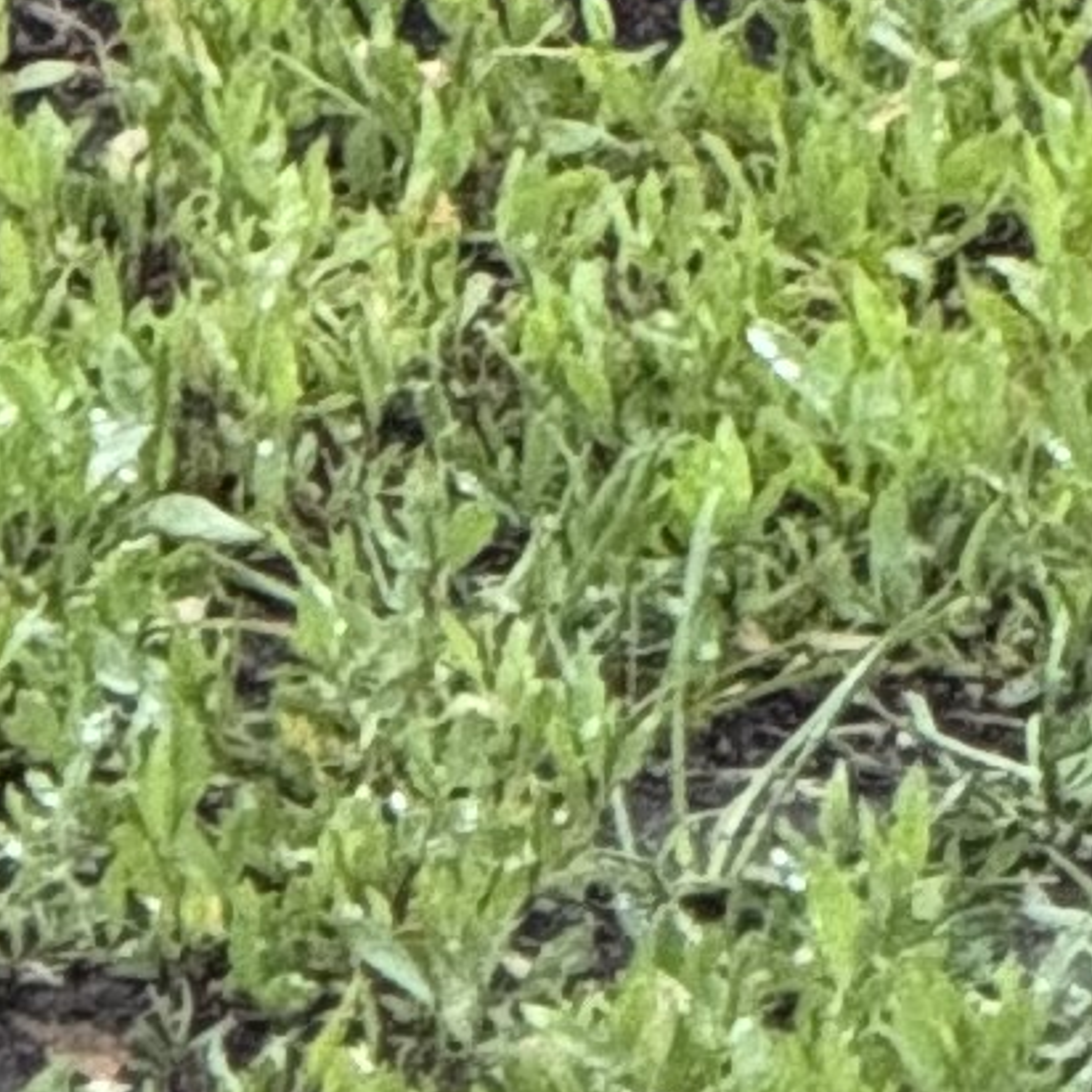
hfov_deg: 1.7
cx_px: -95
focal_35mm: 1038
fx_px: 37047
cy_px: -3899
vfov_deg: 1.7
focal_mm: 15.66
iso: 400
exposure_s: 1/60
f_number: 2.8
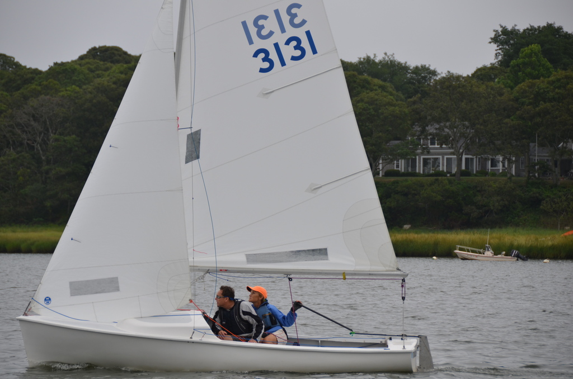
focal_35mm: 202
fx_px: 3216
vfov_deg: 6.8
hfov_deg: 10.2
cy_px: 190
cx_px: 286
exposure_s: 1/640
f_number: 6.3
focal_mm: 135
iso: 200
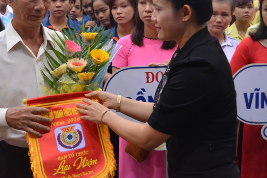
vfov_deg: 20.6
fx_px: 487
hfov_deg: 30.5
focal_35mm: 66
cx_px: 95
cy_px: 64
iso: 1600
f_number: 4.2
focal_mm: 31
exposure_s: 1/60
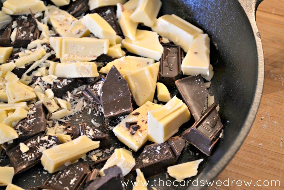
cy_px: 95
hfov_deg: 29.2
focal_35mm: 69
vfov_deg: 19.7
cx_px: 142
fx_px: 544
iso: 900
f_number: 5.3
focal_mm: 46
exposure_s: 1/15
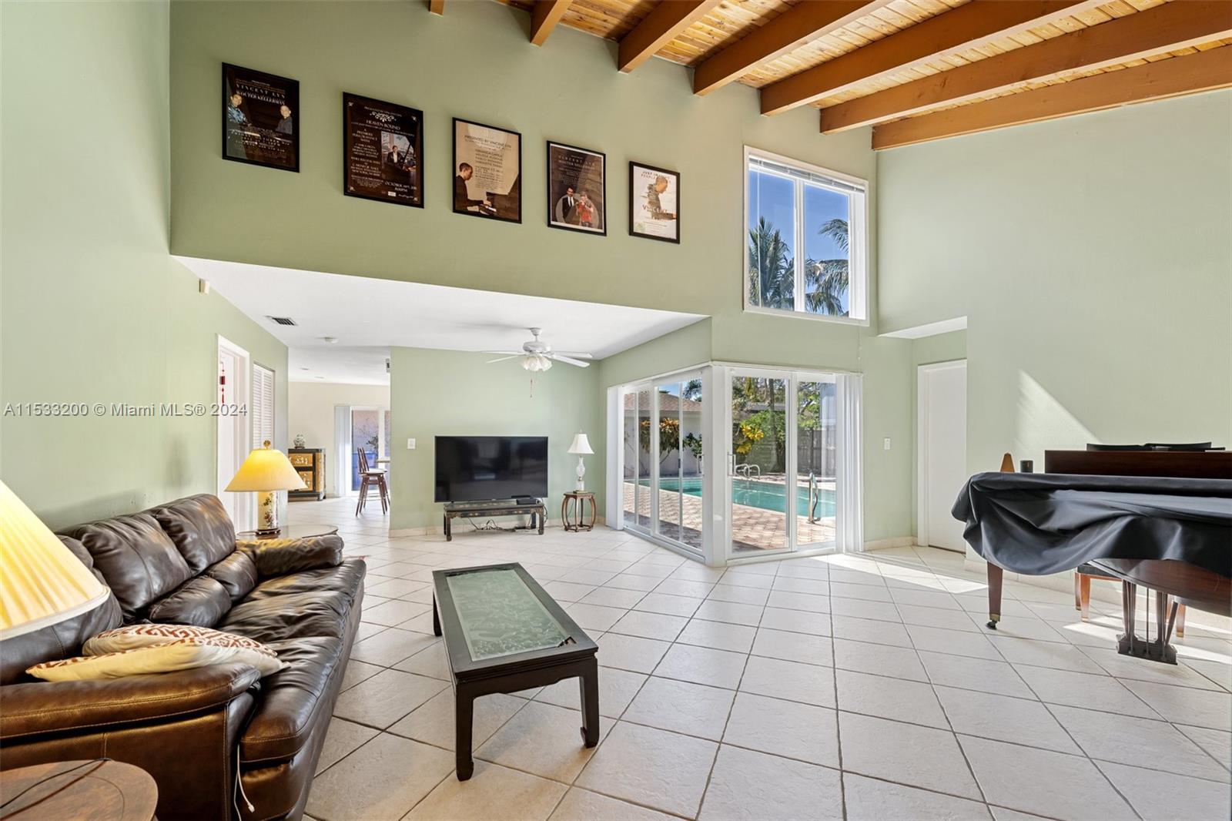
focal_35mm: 14
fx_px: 479
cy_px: 410
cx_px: 616
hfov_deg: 104.3
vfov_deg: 81.2
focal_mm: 14
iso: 320
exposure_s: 1/13
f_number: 7.1
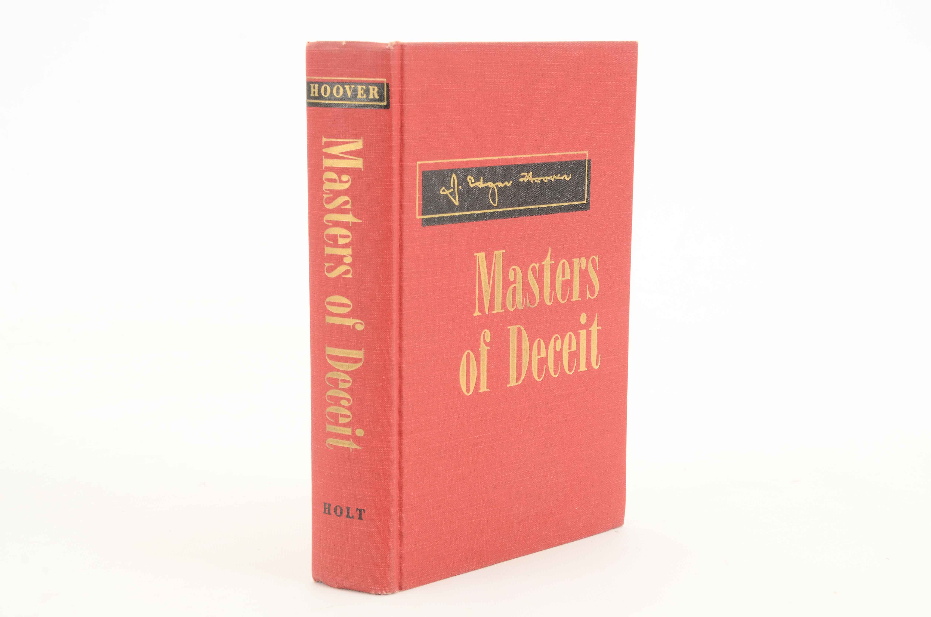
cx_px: 466
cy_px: 308
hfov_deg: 28.1
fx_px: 1858
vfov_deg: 18.8
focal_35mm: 72
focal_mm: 48
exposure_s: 1/80
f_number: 11
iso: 400
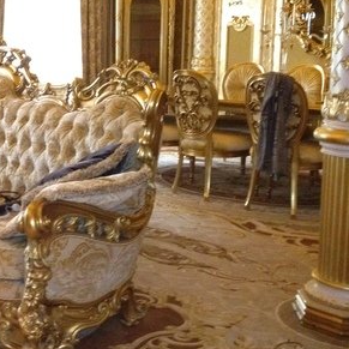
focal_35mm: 66
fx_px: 753
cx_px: 50
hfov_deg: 25.5
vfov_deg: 26.0
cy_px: 119
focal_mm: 4.28
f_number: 2.4
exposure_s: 1/20
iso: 640
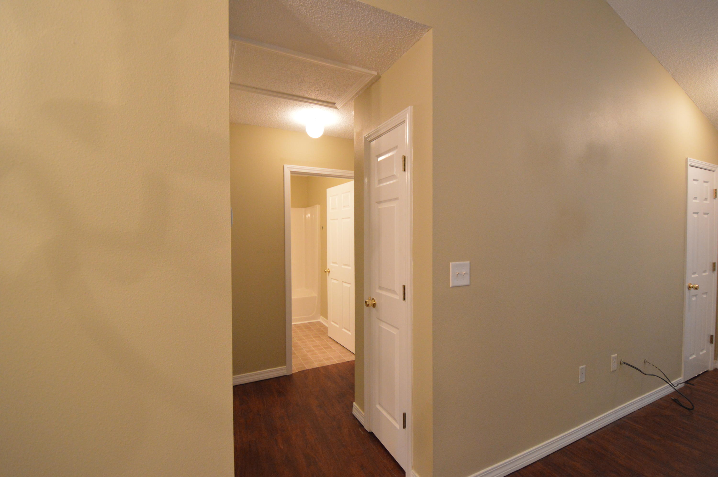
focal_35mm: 15
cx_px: 359
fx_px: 299
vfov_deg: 77.2
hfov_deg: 100.4
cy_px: 238
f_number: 4.5
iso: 1600
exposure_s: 1/40
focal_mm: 10
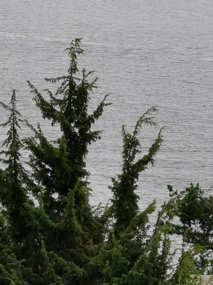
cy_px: 27
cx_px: -2
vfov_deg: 5.7
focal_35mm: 348
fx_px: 2857
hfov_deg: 4.3
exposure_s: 1/239
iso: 50
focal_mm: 14.46
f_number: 3.4
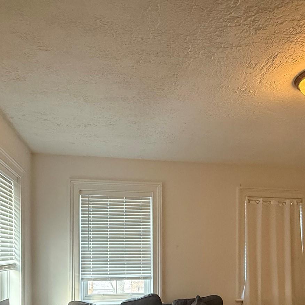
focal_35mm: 29
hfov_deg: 55.6
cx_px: 162
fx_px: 289
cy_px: 257
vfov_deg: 51.0
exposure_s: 1/60
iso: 500
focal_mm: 2.22
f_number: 2.2
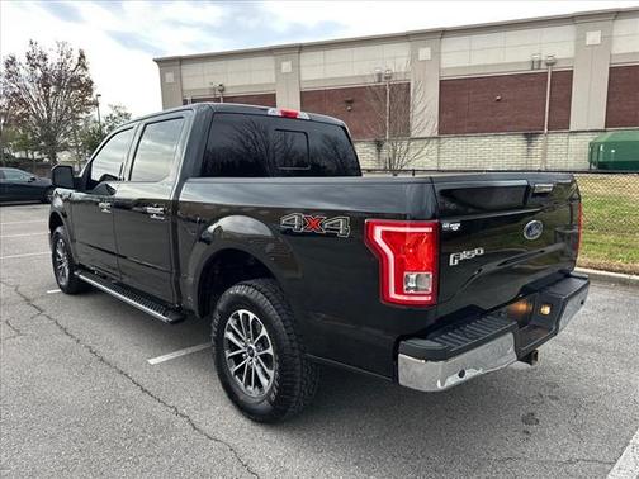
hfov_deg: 71.6
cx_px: 320
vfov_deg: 56.8
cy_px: 240
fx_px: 443
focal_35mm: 24
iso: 125
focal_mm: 6.86
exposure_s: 1/121
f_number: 1.78
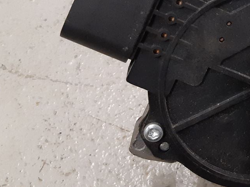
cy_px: 30
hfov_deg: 21.4
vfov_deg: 17.6
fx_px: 599
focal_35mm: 83
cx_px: 321
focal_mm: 3.93
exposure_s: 1/50
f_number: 1.7
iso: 200
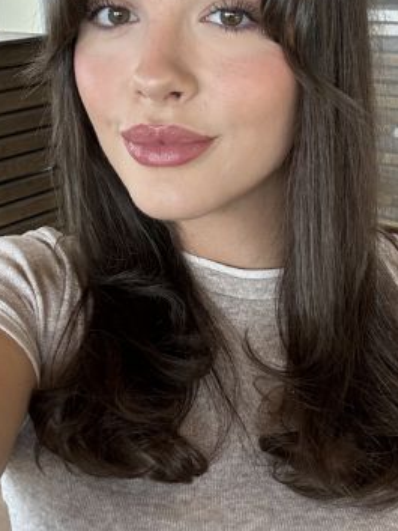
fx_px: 781
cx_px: 200
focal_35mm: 51
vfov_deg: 37.0
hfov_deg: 28.6
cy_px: 165
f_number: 1.9
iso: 80
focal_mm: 2.69
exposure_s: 1/97
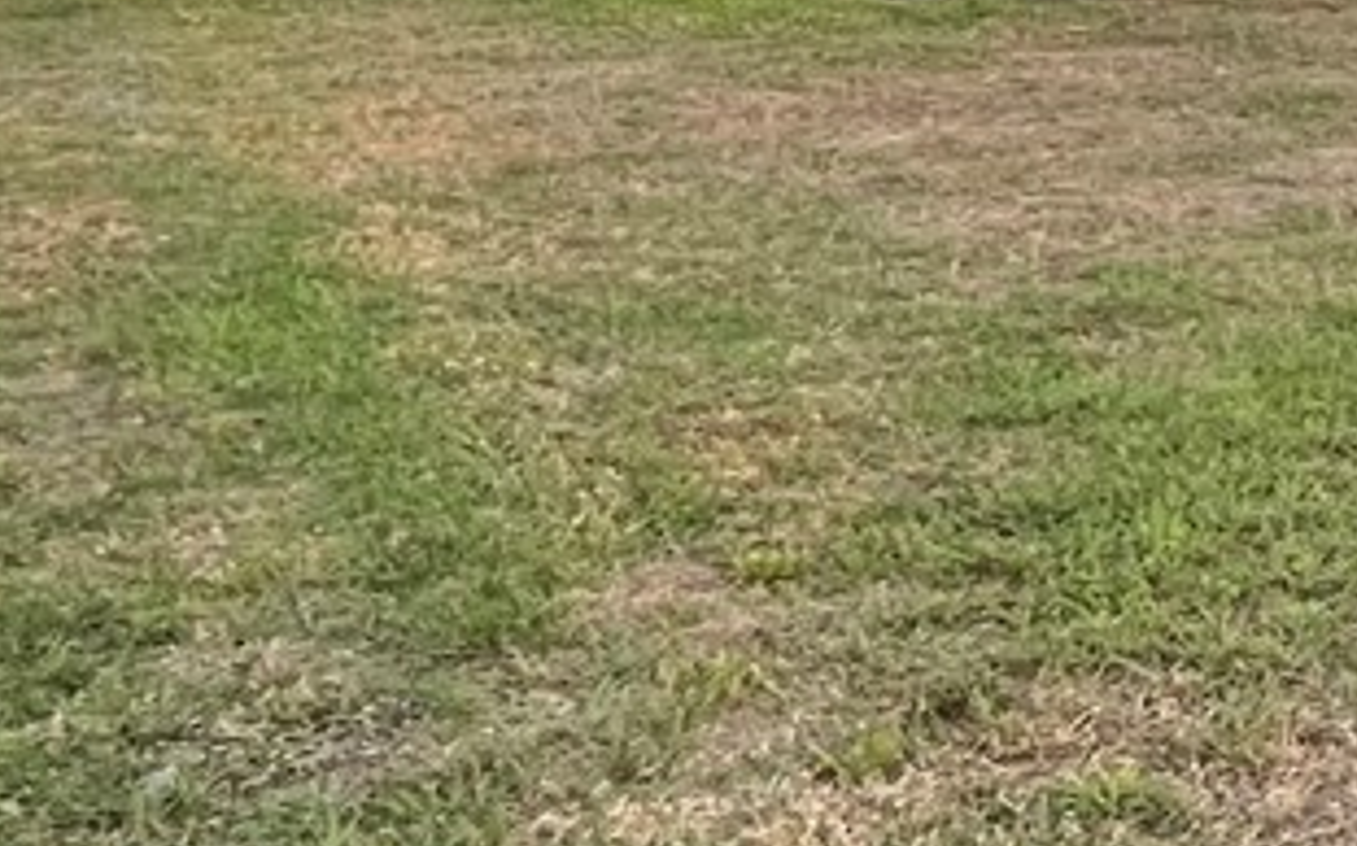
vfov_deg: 18.2
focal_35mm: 71
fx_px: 2624
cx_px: 2212
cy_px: 244
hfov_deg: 22.1
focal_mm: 1.57
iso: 64
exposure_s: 1/99
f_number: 1.8
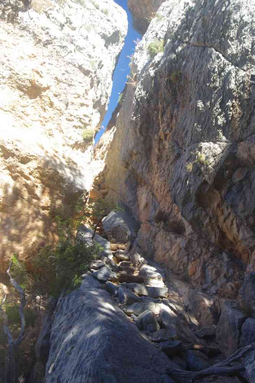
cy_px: 192
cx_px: 128
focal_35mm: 46
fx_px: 494
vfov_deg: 42.3
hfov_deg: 28.9
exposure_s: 1/60
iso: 200
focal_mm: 31
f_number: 6.3
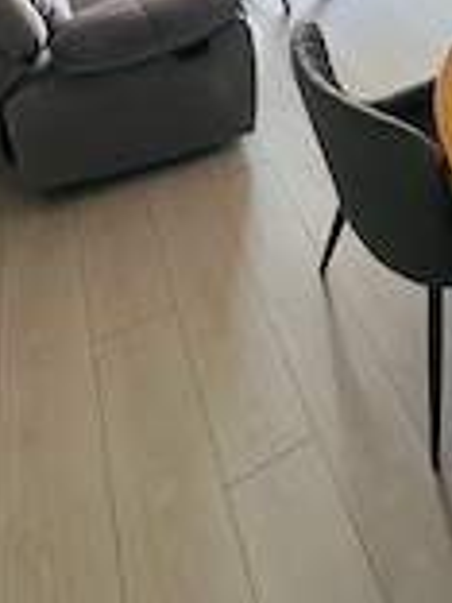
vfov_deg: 37.5
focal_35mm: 36
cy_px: -135
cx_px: 355
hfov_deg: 38.3
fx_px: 627
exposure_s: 1/99
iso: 40
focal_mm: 2.22
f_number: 2.2
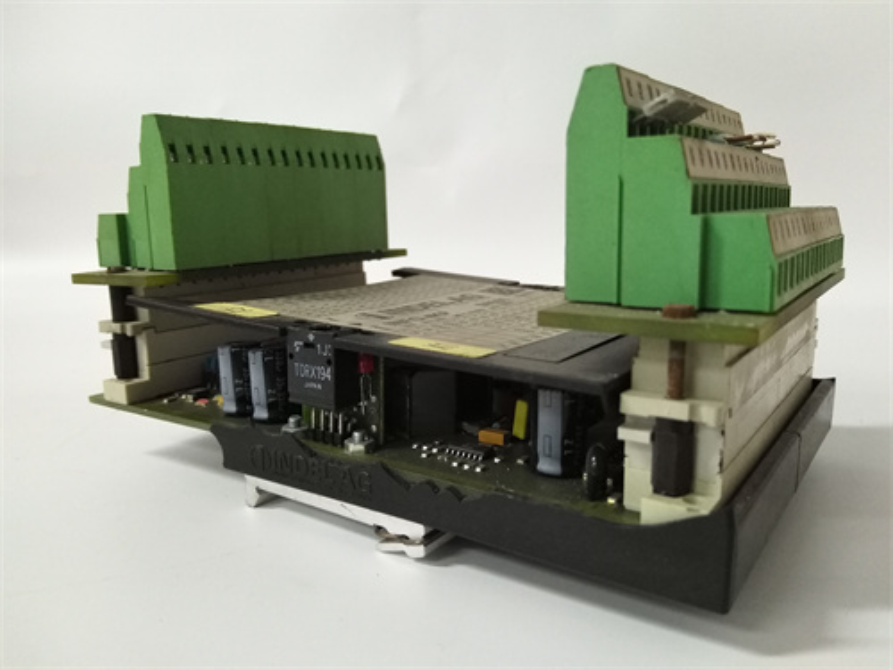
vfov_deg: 53.1
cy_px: 335
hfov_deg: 67.3
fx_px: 671
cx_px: 446
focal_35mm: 26
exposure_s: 1/33.3
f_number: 1.8
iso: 344
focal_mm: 3.63
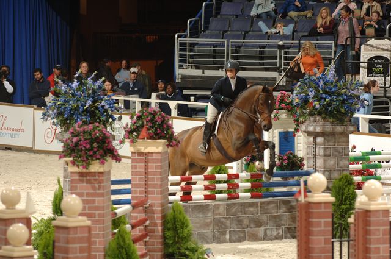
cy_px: 130
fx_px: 3254
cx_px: 196
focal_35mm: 300
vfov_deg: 4.6
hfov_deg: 6.9
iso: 200
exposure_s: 1/250
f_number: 4.5
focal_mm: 200
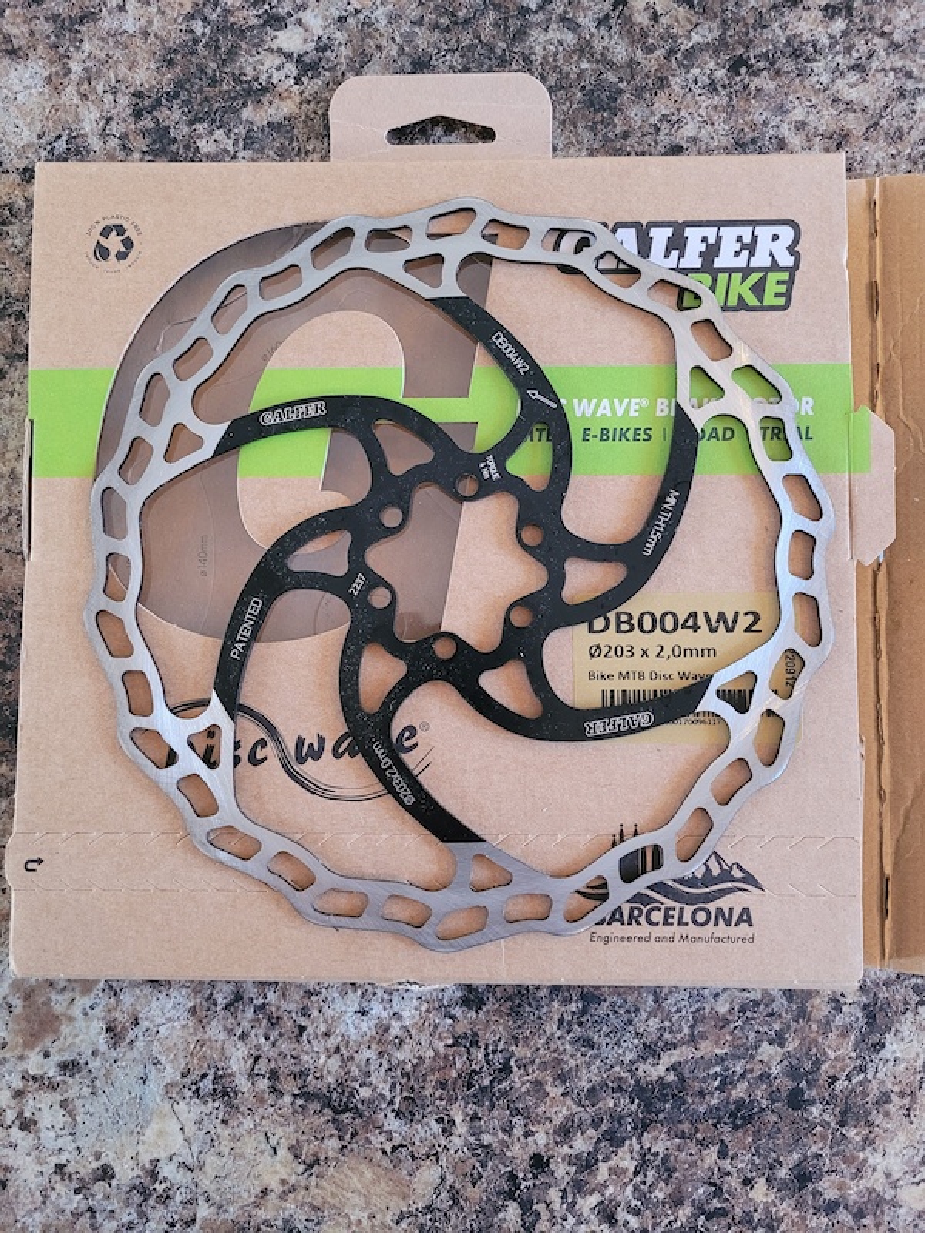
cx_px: 462
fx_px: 926
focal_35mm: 26
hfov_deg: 53.1
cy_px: 616
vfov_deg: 67.3
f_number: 1.8
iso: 500
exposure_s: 1/40
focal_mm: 5.4
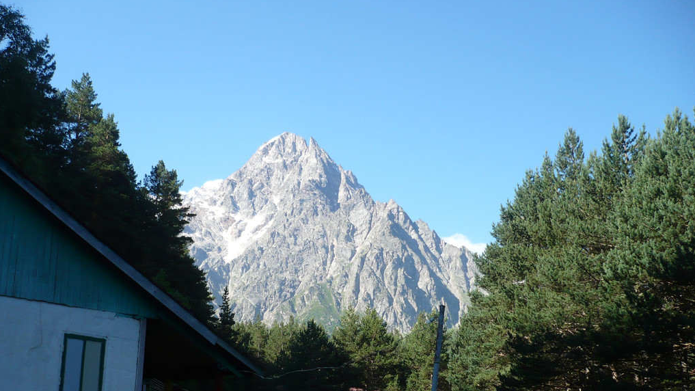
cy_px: 259
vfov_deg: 29.5
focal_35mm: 40
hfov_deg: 50.5
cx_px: 341
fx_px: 737
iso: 100
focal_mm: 5.8
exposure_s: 1/640
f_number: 2.8
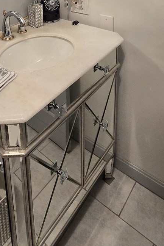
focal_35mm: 32
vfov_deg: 47.7
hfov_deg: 39.5
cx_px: 32
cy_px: -5
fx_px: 219
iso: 400
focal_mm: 2.2
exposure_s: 1/60
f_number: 2.2
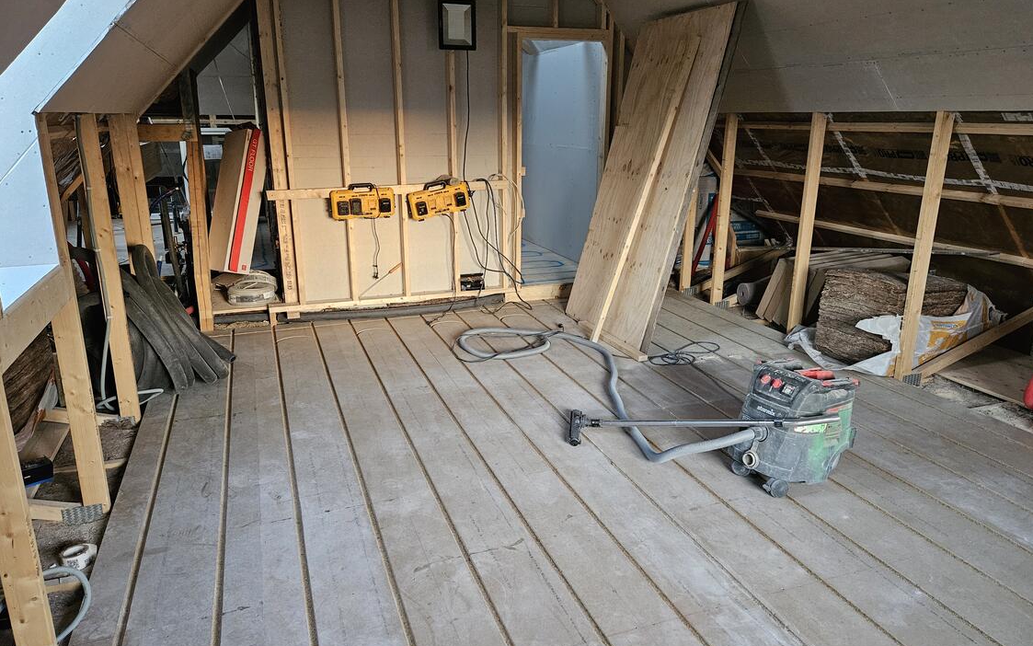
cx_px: 514
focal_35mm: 25
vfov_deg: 49.3
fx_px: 704
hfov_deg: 72.5
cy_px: 306
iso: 1000
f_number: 1.8
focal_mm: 5.4
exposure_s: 1/100
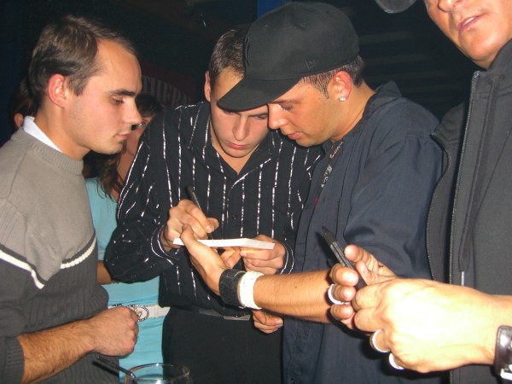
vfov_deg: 37.7
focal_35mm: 38
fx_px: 562
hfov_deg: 49.0
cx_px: 256
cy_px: 192
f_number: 2.8
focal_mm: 7.9
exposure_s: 1/60
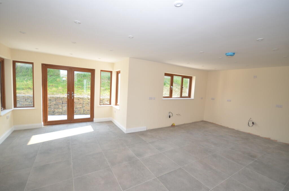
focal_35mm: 15
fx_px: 120
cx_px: 144
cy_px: 96
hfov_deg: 100.5
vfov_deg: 77.1
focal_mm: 10
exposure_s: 1/80
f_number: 4.5
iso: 200
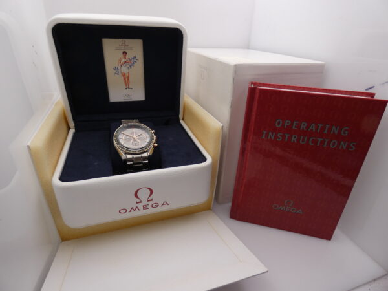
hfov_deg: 81.7
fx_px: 224
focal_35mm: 20
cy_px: 146
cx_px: 194
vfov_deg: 66.0
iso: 80
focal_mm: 3.6
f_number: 2.8
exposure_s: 1/160
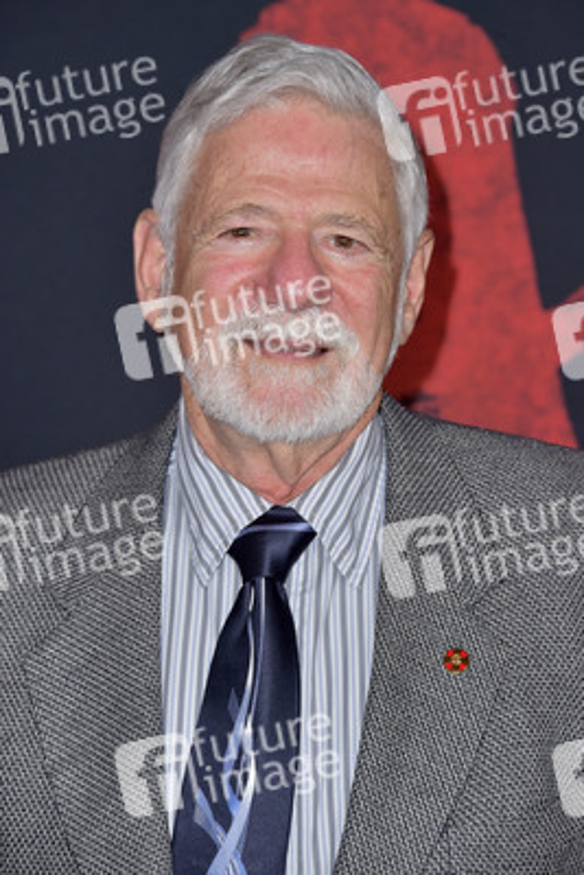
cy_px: 438
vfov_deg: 12.1
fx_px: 4133
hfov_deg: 8.1
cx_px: 292
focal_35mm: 170
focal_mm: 170
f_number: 7.1
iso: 400
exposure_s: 1/250
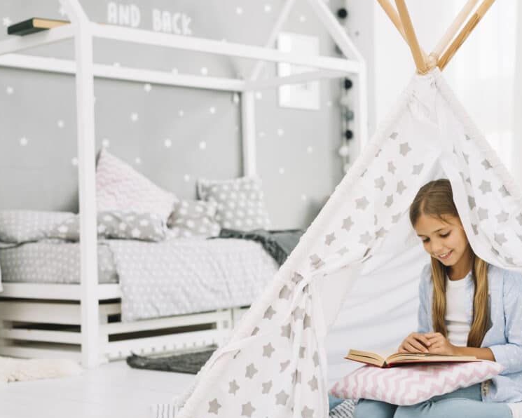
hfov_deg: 27.7
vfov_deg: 22.5
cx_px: 360
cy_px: 230
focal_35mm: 68
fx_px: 1051
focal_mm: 50
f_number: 2.8
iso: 250
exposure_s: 1/160
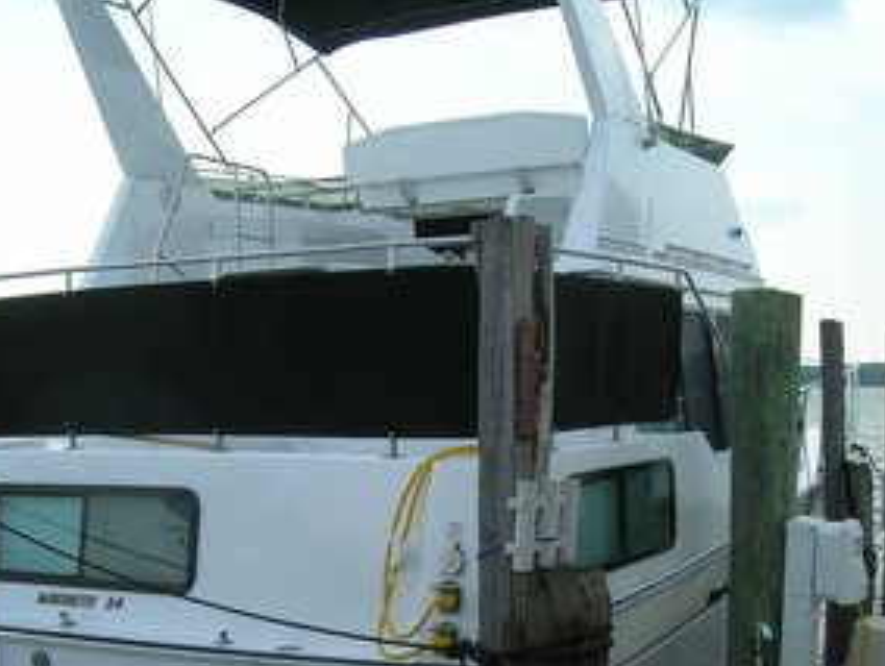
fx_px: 1229
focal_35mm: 48
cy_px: 466
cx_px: 435
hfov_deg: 39.6
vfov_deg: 30.0
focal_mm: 5.7
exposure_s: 1/228
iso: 50
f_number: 4.9
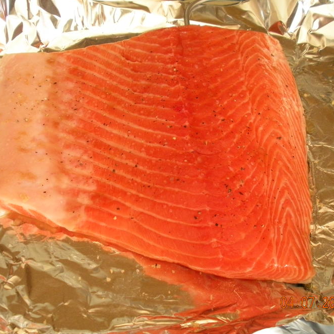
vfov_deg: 40.0
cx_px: 151
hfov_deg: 40.0
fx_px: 458
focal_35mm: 42
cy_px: 168
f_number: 3.5
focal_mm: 6.3
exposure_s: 1/15.6
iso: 400
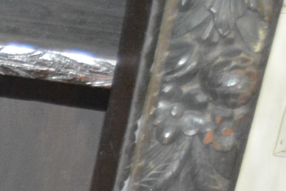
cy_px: 460
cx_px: -400
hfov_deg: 9.3
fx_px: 1573
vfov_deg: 6.6
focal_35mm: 198
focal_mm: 24
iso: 3200
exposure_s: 1/60
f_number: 3.8
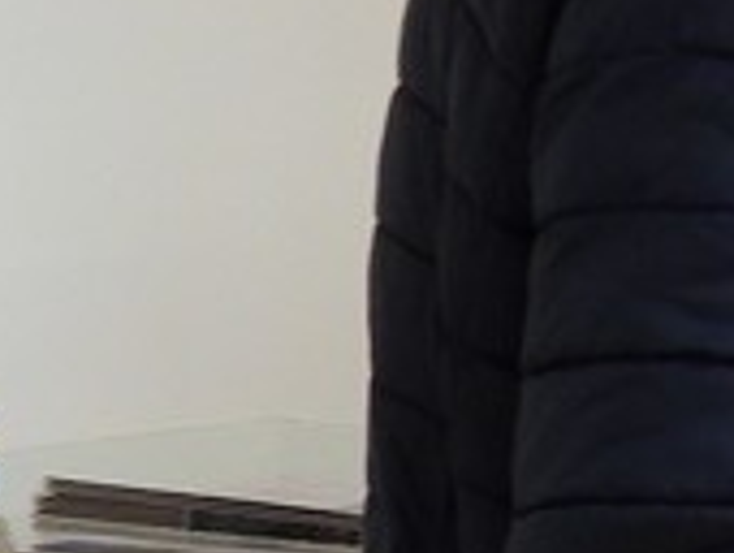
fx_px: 7028
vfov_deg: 4.5
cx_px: 1667
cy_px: 104
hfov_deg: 5.8
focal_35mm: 331
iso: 250
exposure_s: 1/30
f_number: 3.2
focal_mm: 8.5
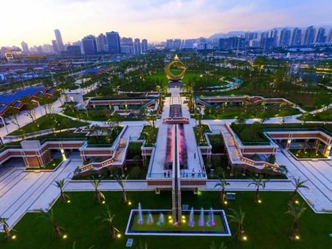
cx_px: 166
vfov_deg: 66.0
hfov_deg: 81.7
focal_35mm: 20
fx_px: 192
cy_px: 124
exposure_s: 1/25
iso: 518
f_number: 2.8
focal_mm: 3.61
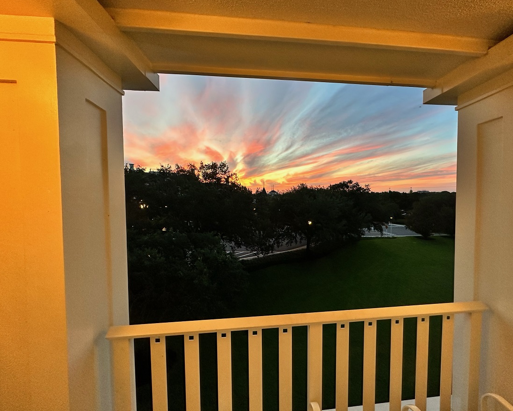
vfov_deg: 84.1
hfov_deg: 96.5
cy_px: 204
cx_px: 281
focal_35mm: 15
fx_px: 228
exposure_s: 1/60
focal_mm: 2.22
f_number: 2.2
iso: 160
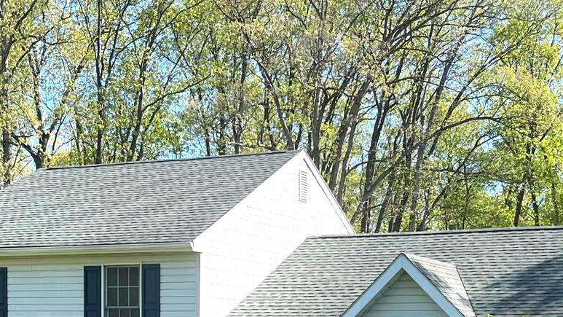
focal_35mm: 75
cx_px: 259
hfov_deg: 28.2
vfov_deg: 15.3
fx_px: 1120
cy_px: 420
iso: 50
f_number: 1.6
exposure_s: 1/1106
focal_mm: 5.1
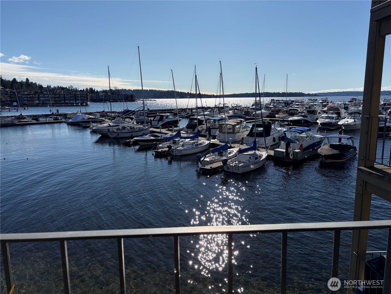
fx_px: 294
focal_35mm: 26
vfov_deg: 53.1
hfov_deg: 67.3
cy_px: 147
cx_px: 196
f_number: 1.6
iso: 50
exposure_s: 1/7813
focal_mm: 5.96
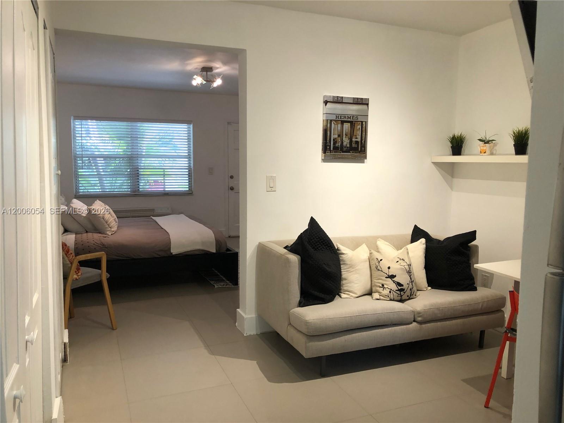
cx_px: 282
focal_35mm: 28
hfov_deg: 63.4
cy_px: 212
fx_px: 456
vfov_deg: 49.7
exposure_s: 1/20
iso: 40
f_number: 1.8
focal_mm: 4
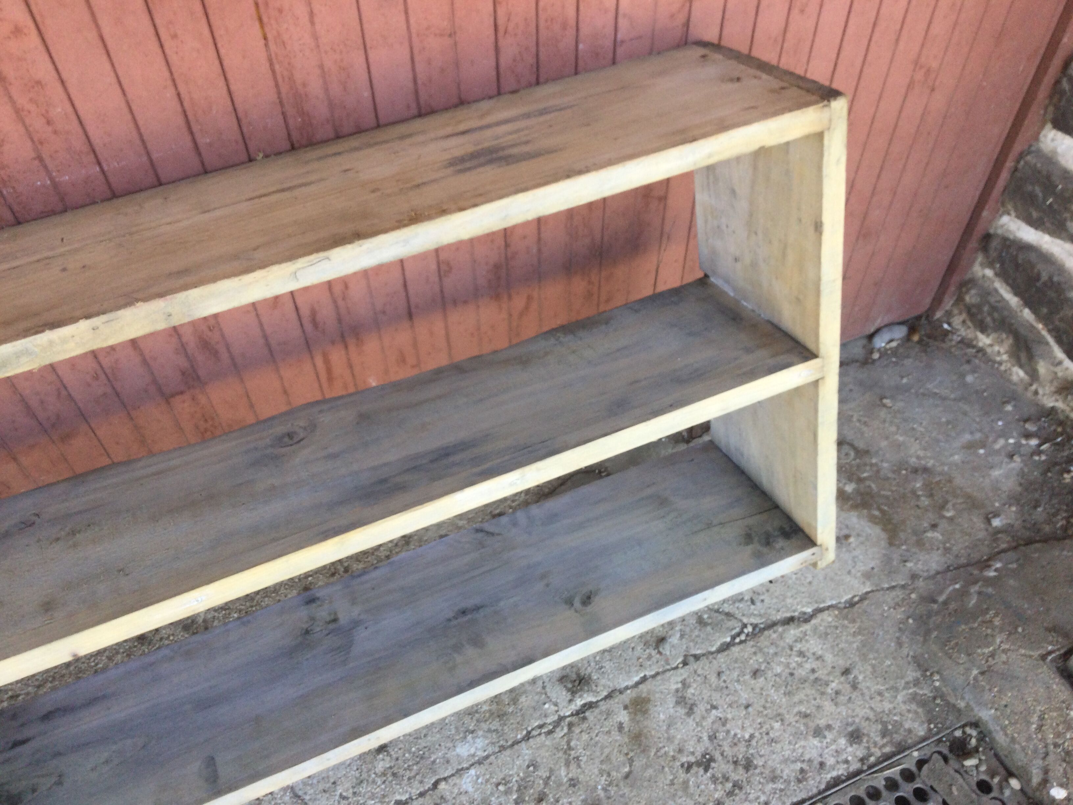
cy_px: 402
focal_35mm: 31
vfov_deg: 45.4
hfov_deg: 58.4
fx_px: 961
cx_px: 536
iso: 32
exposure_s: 1/50
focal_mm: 3.3
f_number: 2.4
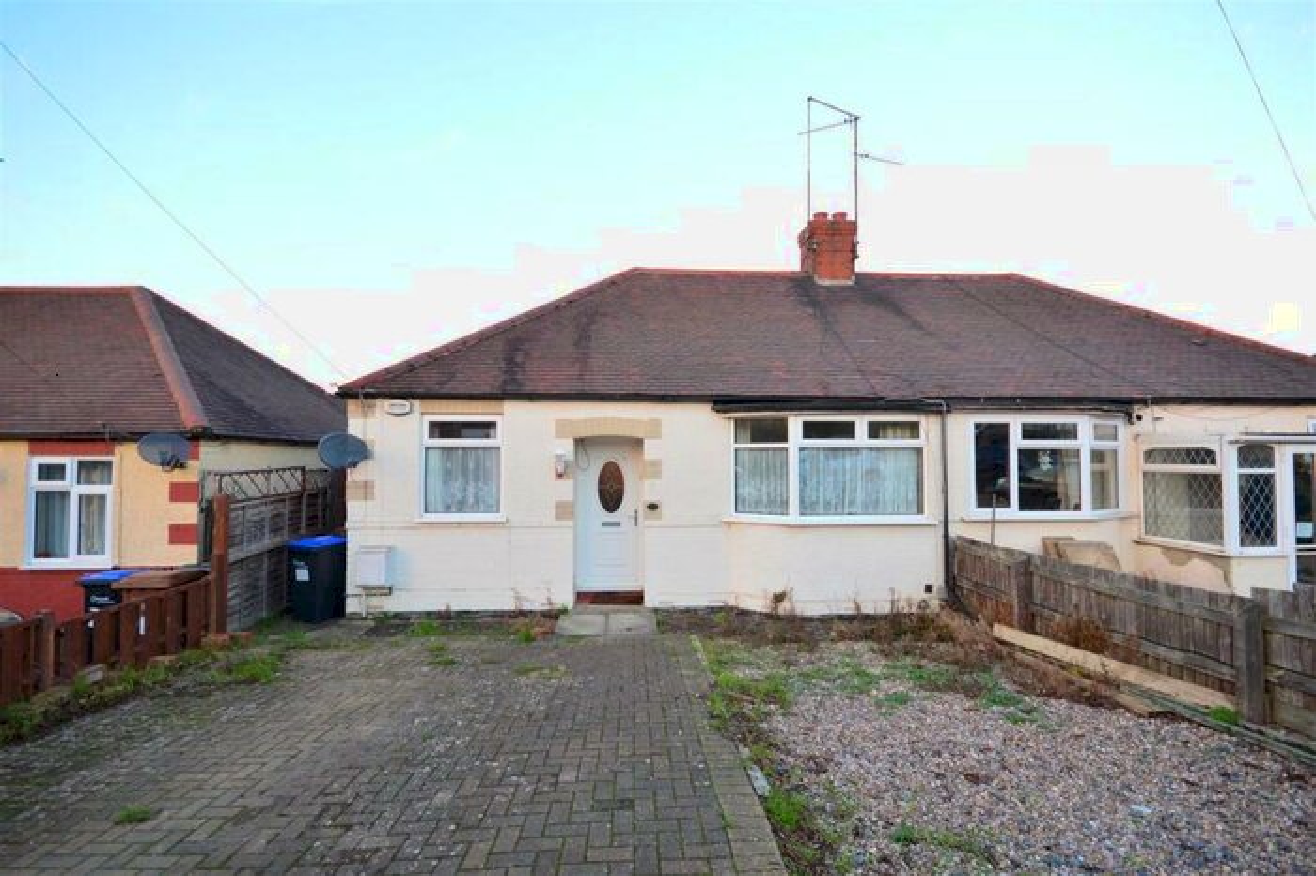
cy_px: 438
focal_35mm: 15
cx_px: 658
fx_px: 548
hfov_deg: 100.4
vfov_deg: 77.3
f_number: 5.6
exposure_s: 1/60
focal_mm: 10
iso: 1000
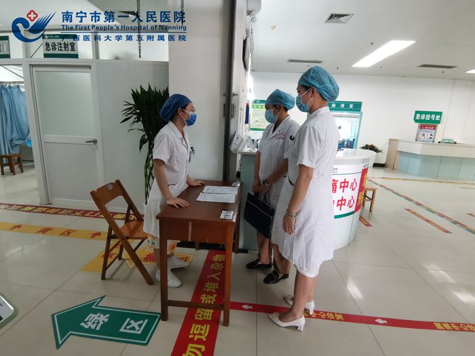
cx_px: 238
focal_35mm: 17
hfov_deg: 91.0
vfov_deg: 74.7
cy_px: 178
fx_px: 233
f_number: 2.2
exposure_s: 1/20
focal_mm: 2.26
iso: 500
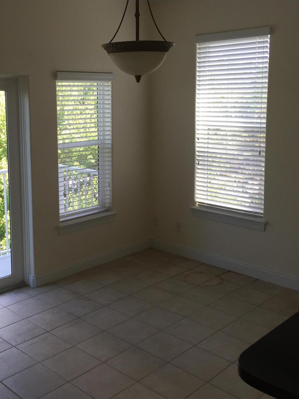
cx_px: 104
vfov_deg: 46.5
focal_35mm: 40
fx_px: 461
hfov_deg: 35.7
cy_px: 160
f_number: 2.2
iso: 40
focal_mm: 4.15
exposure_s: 1/120
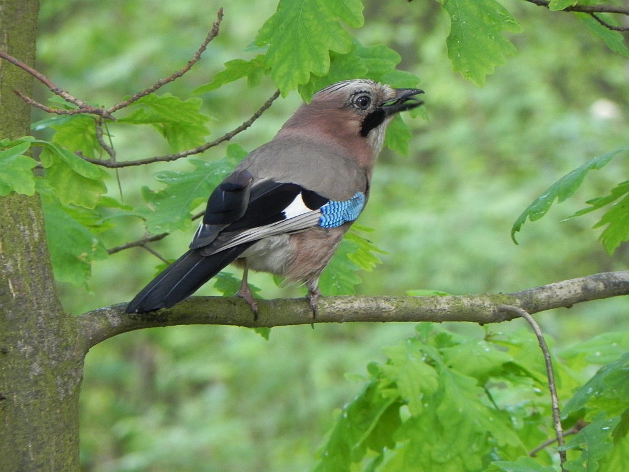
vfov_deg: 2.2
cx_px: 314
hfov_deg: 2.9
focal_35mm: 678
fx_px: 12320
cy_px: 236
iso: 400
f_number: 8
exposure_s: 1/42
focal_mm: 120
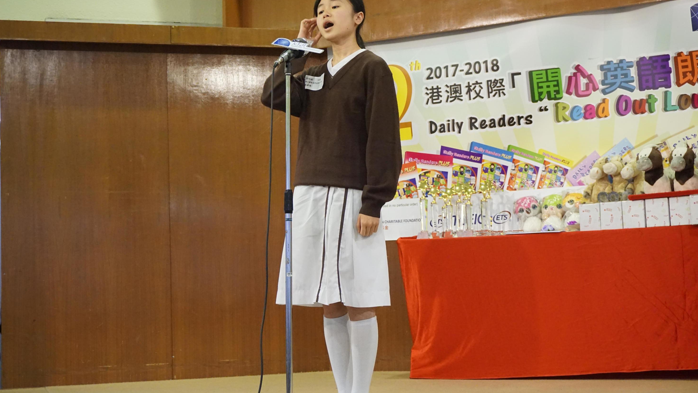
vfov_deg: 19.1
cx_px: 349
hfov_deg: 33.3
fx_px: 1166
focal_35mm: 63
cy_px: 181
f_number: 5.6
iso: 3200
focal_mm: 40
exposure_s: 1/80
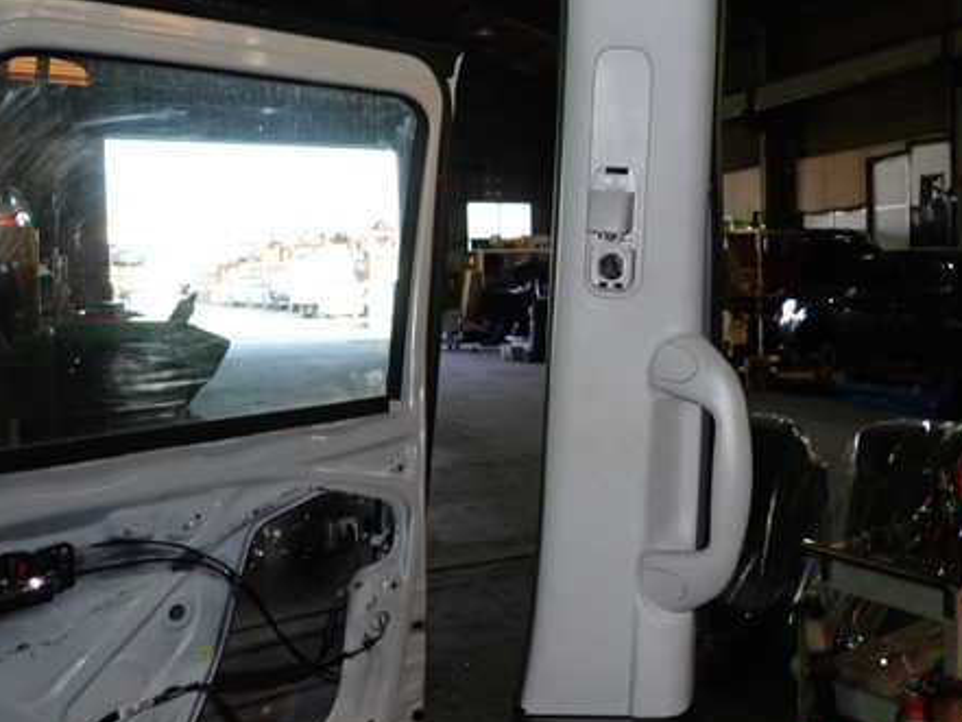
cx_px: 635
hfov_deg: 53.0
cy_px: 299
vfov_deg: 41.7
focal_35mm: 34
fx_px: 945
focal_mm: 4.5
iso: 250
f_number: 5.6
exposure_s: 1/30
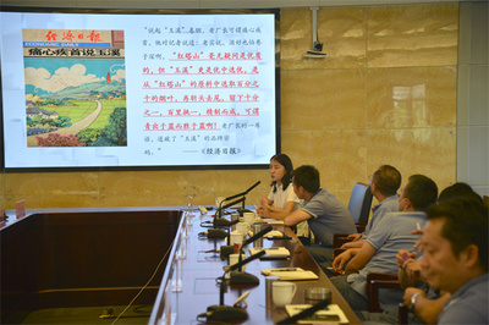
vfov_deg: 19.4
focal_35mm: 70
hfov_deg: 28.9
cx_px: 244
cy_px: 162
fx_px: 950
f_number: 4
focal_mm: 70
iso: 400
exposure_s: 1/100
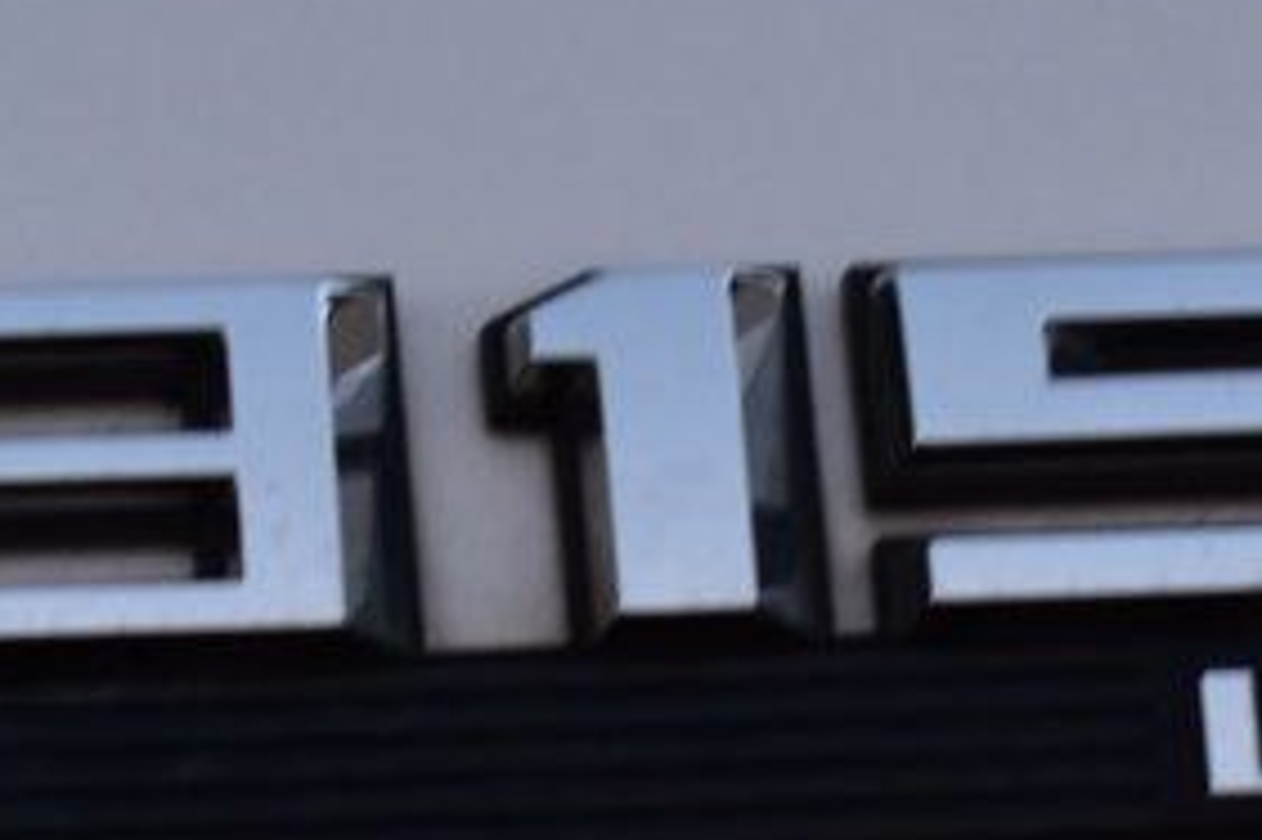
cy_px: 894
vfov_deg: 6.6
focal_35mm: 208
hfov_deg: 9.9
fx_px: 7287
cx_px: 1024
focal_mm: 38
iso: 640
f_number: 6.3
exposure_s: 1/15
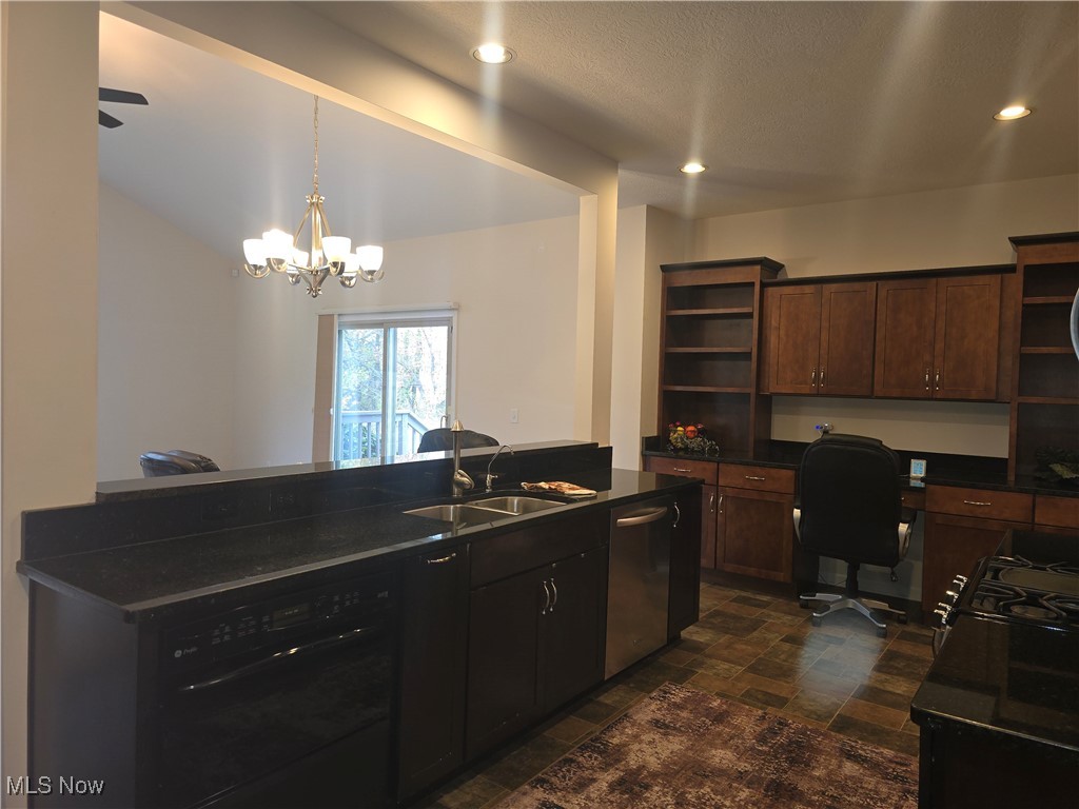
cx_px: 540
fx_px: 717
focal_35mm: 23
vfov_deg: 58.9
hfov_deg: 73.9
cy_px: 404
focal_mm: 6.3
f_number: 1.7
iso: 100
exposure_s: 1/40
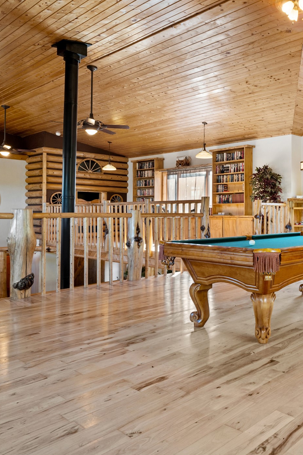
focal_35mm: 29
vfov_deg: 63.8
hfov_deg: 41.0
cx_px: 282
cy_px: 226
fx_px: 365
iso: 250
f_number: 9
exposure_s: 1/5
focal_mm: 18.6
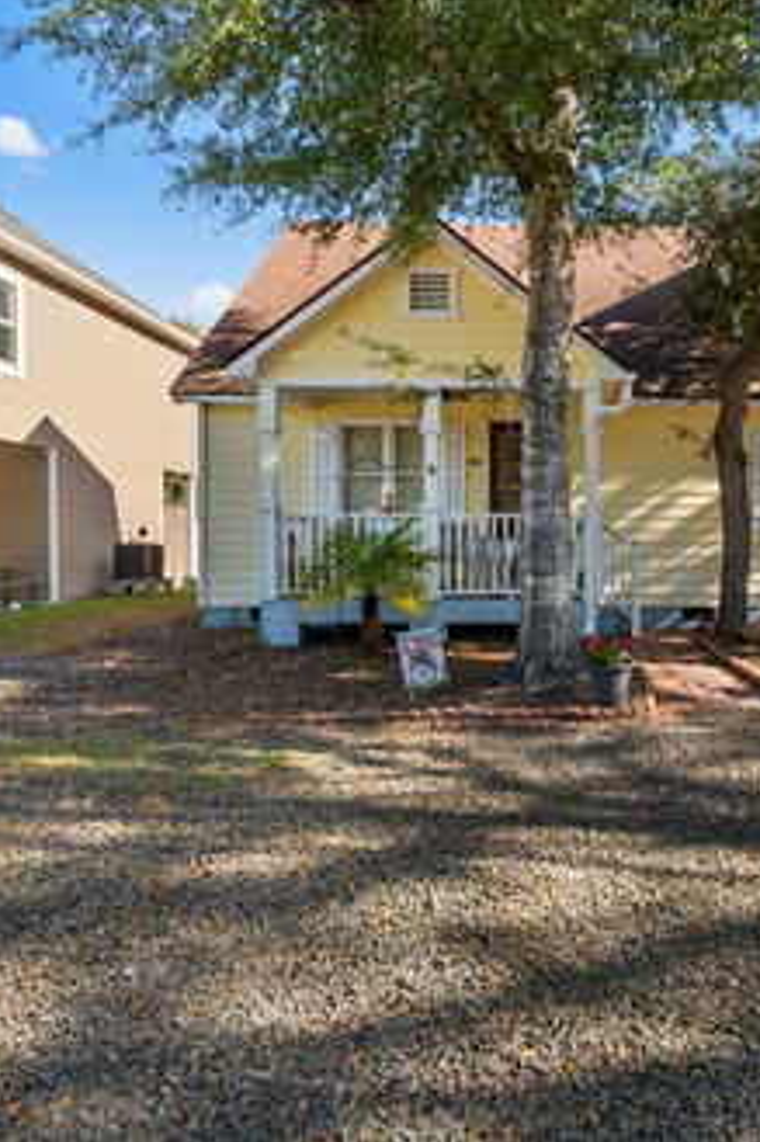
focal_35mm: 28
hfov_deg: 44.7
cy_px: 554
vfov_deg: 65.5
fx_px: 888
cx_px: 576
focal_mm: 12
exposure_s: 1/60
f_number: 8
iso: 100
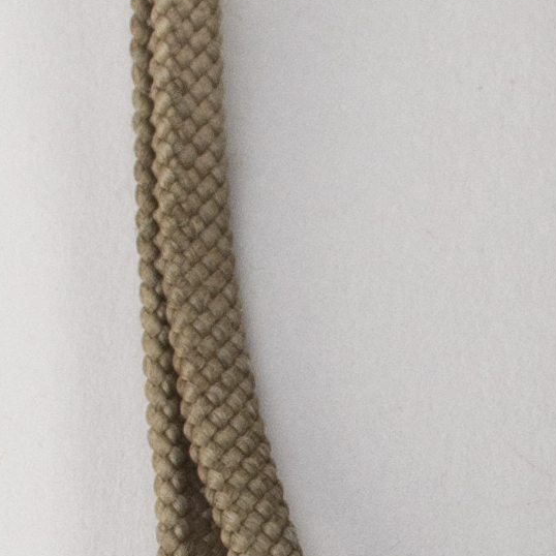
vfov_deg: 5.8
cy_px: 816
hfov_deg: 5.8
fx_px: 5415
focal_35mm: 298
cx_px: 877
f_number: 10
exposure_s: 1/200
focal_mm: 28
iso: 400
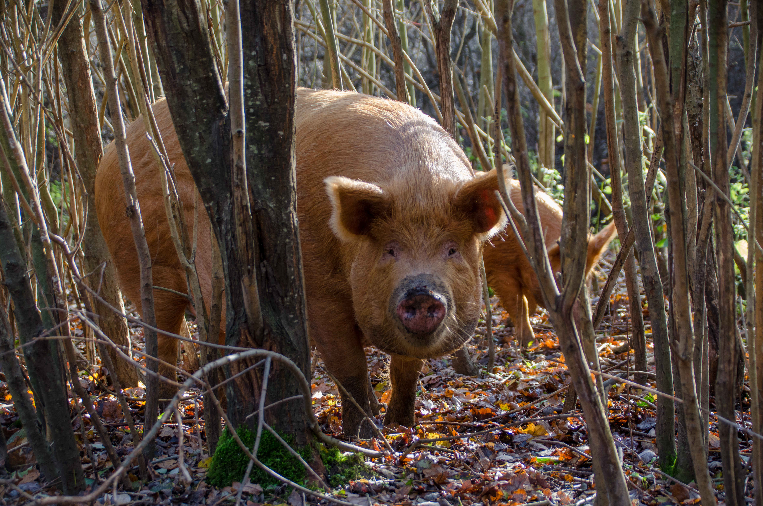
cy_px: 253
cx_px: 382
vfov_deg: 14.6
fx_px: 1967
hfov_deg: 22.0
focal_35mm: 93
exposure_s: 1/100
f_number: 5
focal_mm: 62
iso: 400
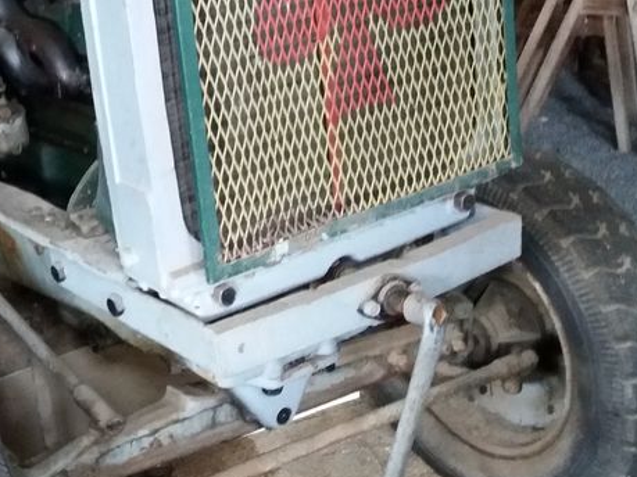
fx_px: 1122
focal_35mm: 61
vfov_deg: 23.9
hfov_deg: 29.6
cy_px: 141
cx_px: 6
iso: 500
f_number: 1.9
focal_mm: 3.7
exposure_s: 1/17
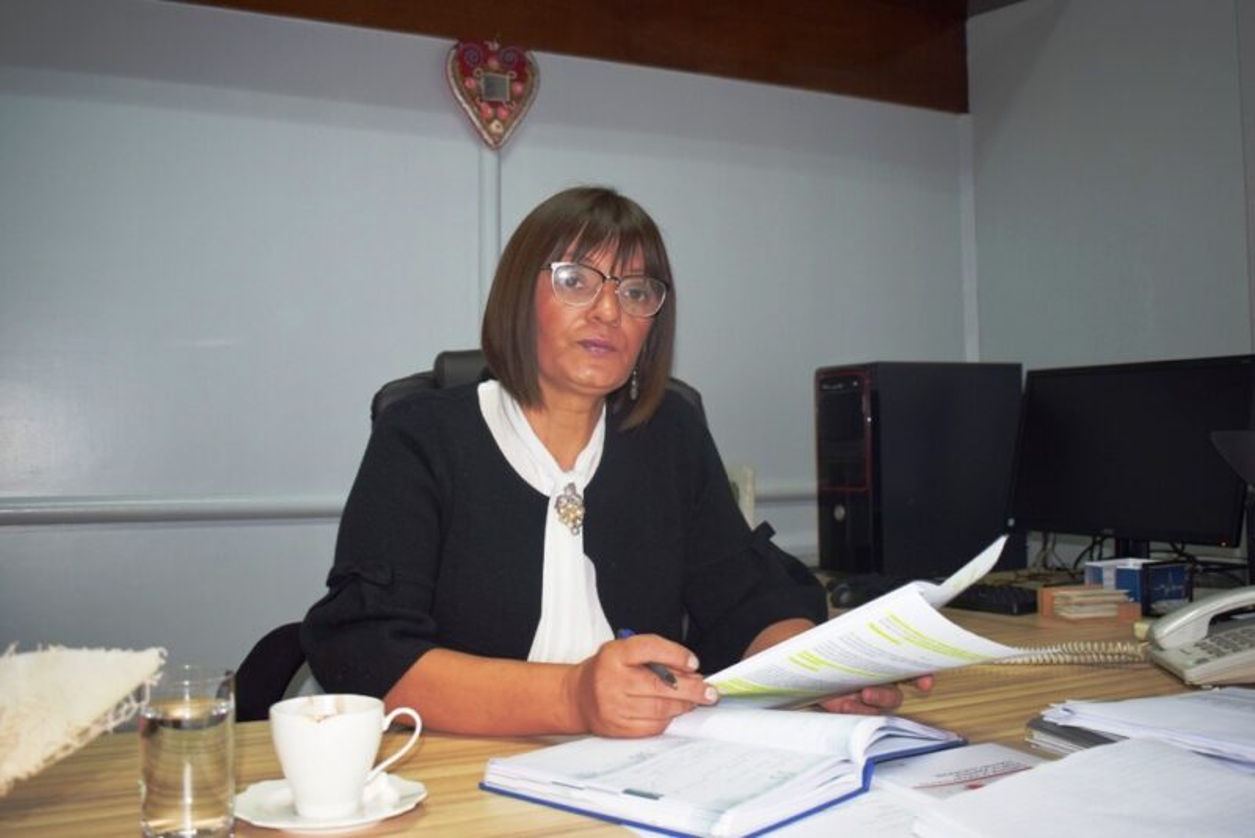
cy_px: 419
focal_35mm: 36
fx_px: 1255
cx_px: 628
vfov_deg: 36.9
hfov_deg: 53.1
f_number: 4.5
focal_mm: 24
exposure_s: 1/80
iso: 800
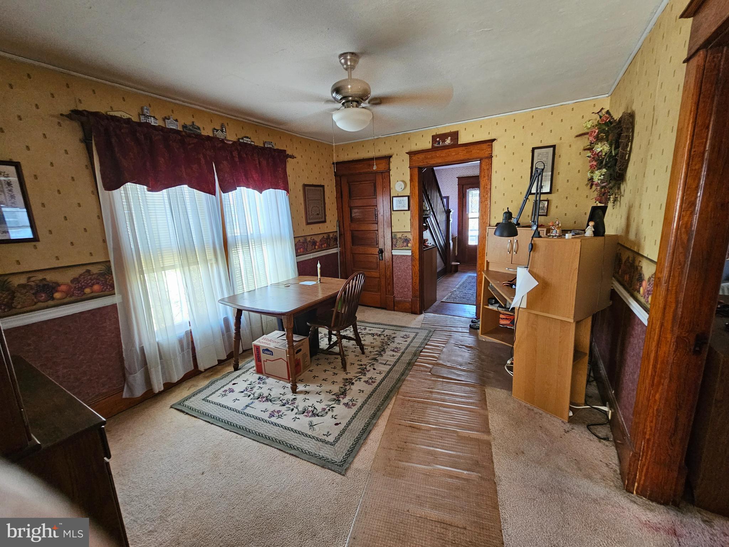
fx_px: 274
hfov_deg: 106.2
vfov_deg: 89.9
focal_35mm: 13
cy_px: 274
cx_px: 364
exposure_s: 1/30
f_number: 2.2
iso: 320
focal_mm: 2.2
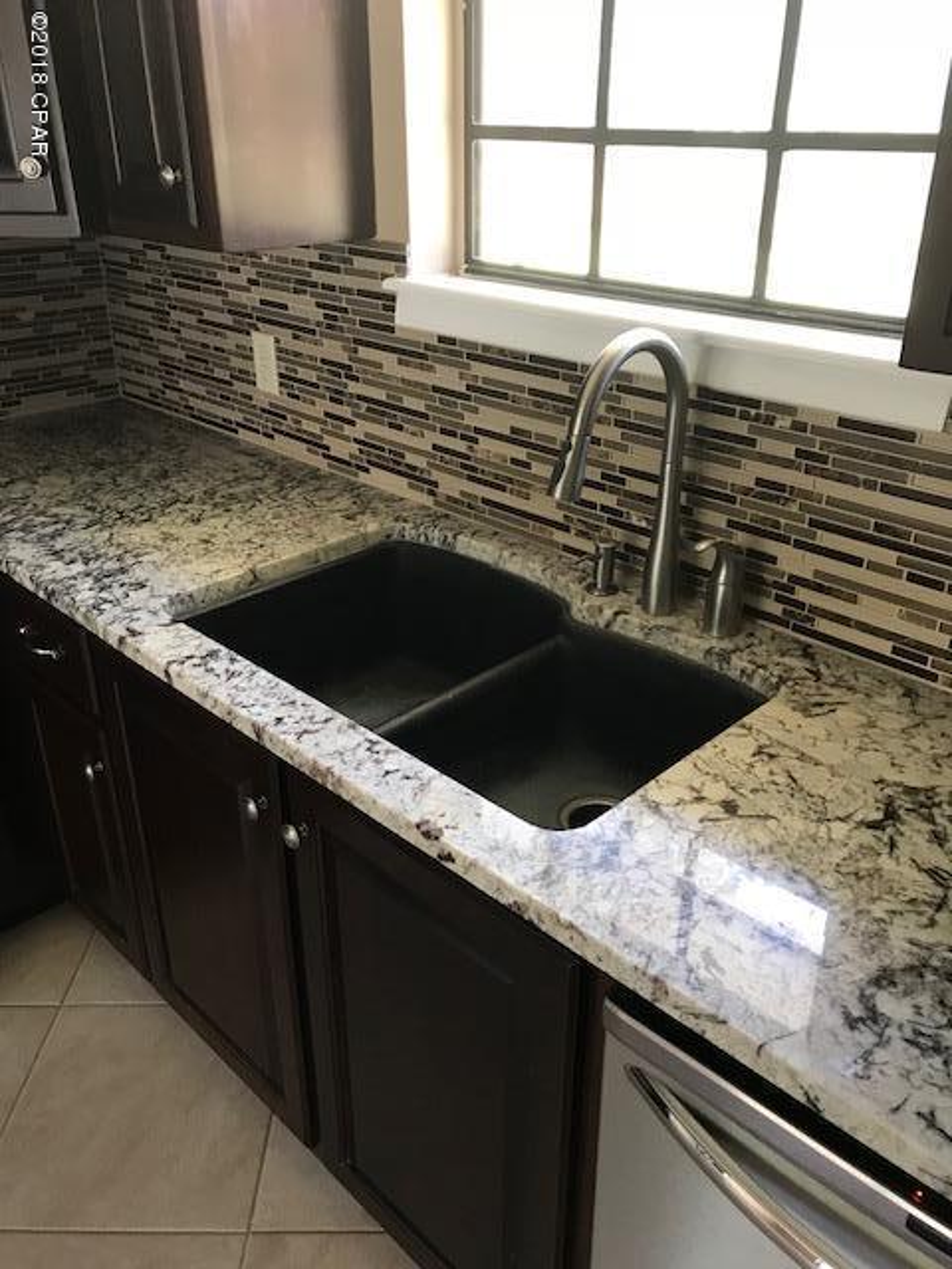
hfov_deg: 49.7
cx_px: 476
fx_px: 1027
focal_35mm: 28
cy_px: 634
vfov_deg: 63.4
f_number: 1.8
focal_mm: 3.99
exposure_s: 1/15
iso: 40
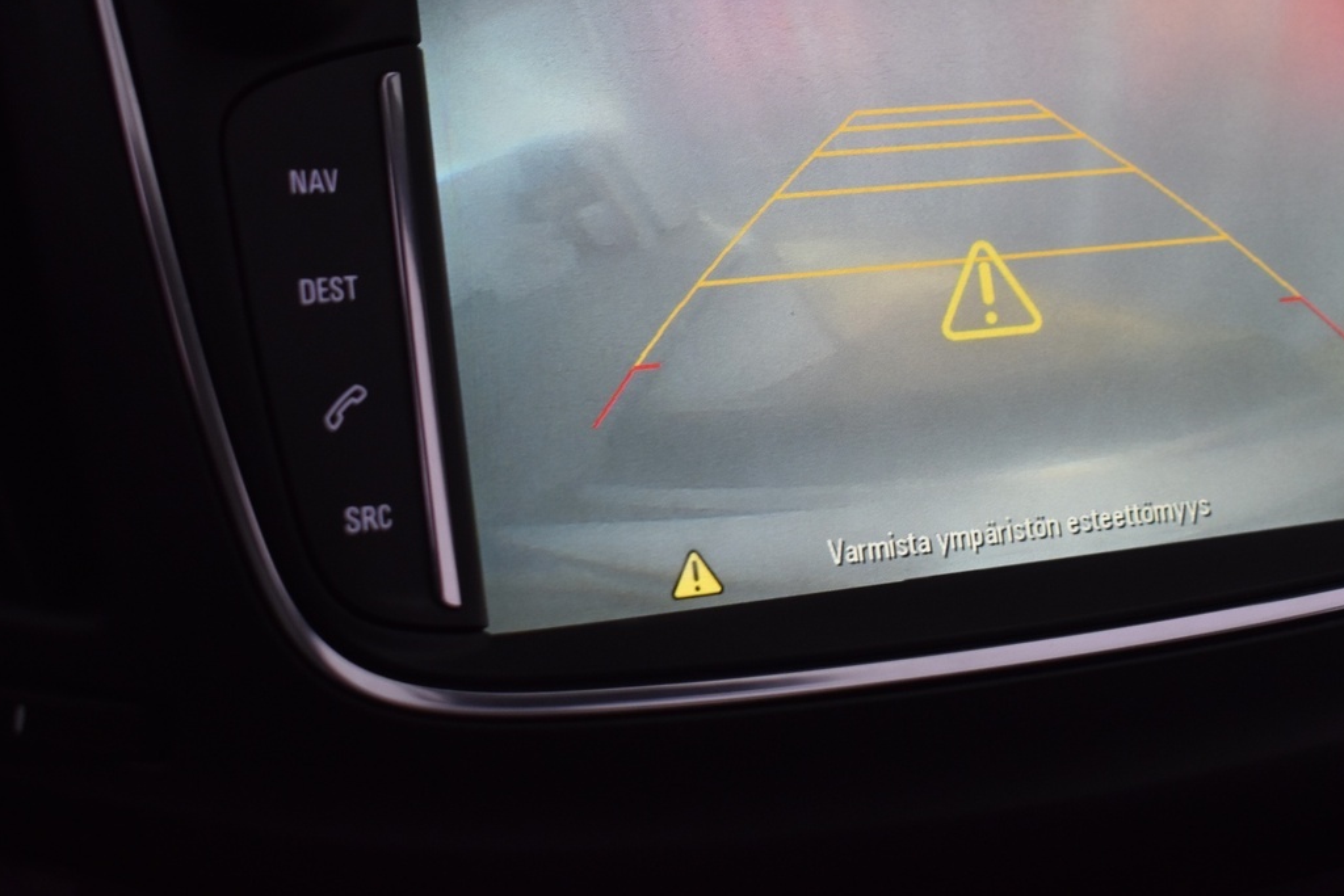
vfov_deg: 19.6
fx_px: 2568
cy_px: 210
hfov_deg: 29.1
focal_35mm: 69
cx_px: 883
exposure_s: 1/50
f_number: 4.2
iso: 640
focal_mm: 29
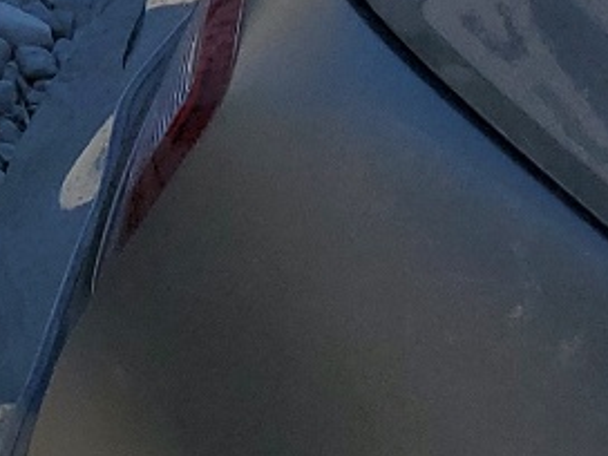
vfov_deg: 9.2
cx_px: -1073
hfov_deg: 10.3
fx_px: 2687
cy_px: -418
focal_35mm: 153
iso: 50
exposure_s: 1/3333
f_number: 1.5
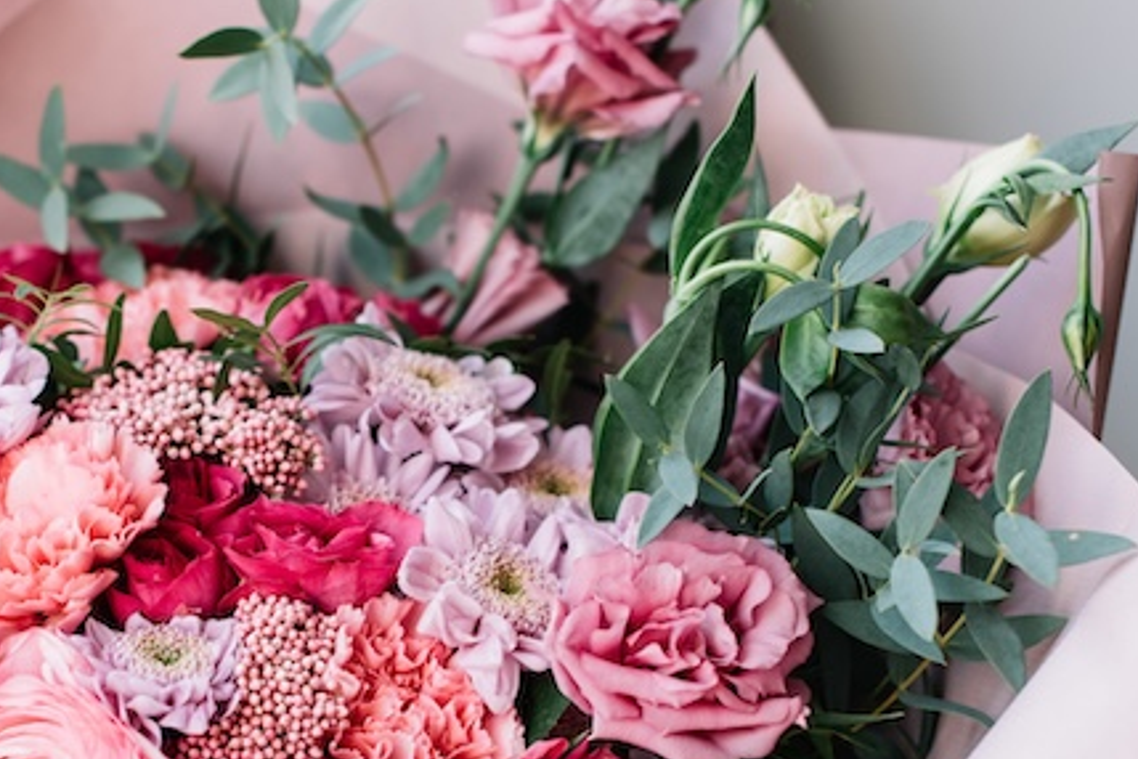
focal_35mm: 99
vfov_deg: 13.7
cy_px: 652
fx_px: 3129
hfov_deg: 20.5
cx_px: 305
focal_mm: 50
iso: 200
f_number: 3.2
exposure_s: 1/200
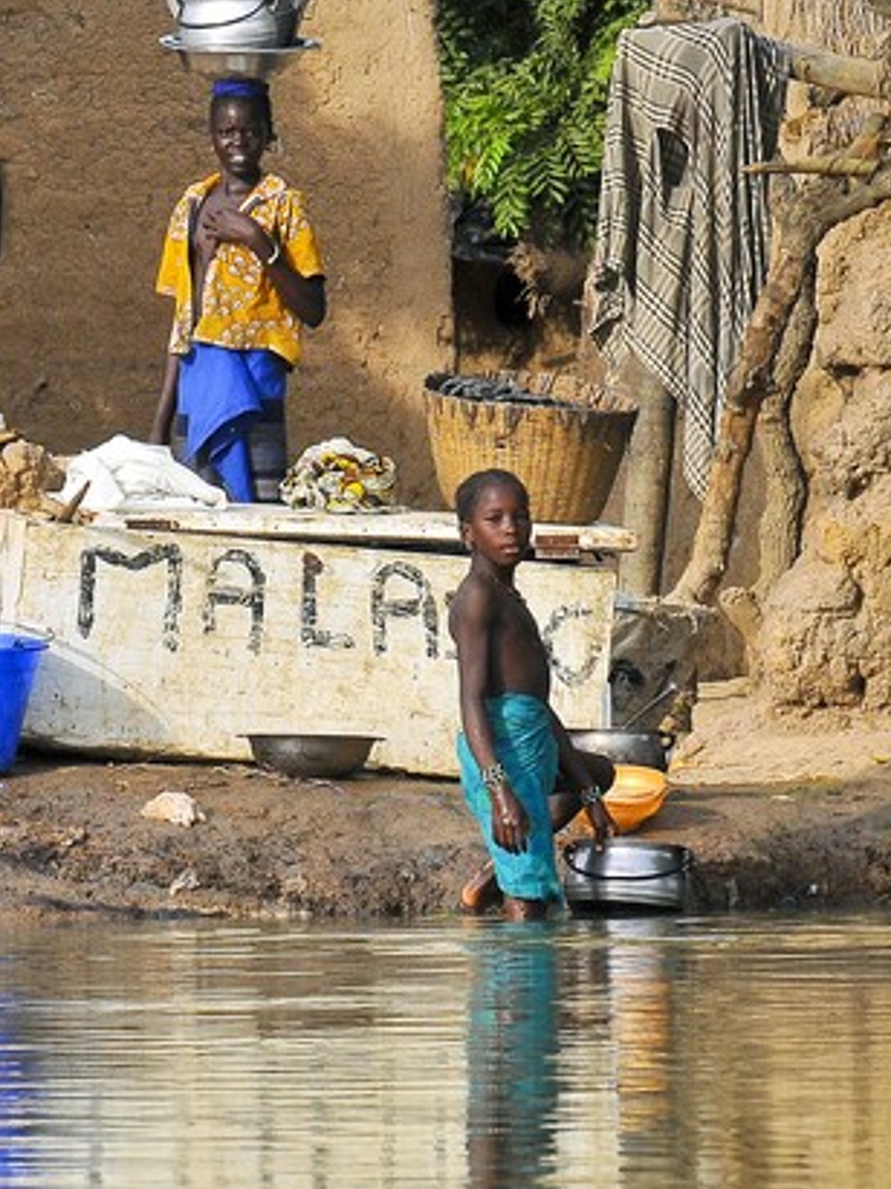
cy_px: 593
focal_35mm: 556
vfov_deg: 3.6
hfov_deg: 2.7
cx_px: -223
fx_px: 19098
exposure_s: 1/500
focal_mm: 155
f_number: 10
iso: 500
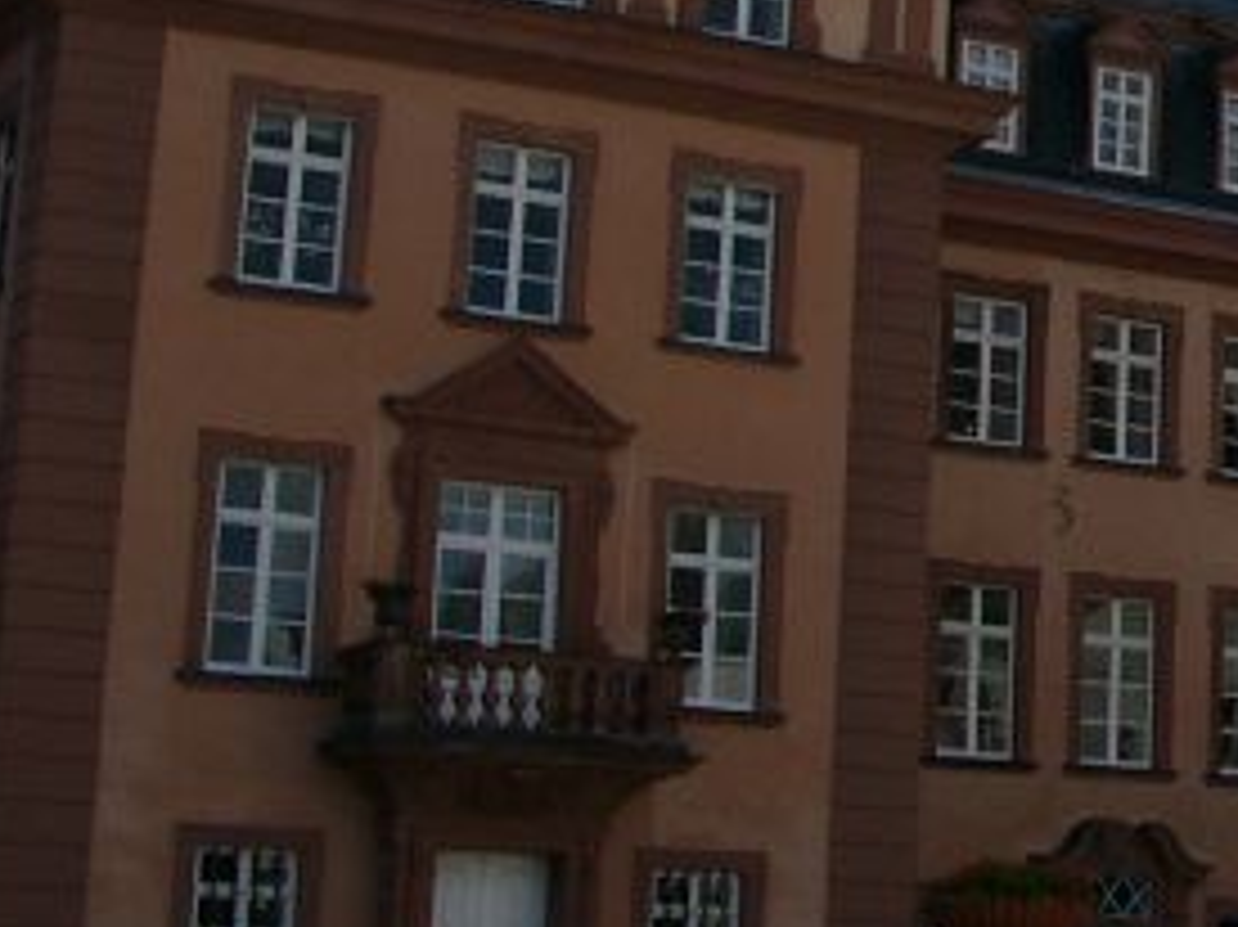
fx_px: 3539
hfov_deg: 18.1
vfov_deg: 14.8
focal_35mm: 99
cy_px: 176
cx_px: 1747
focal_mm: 7.13
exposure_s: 1/912
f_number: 4
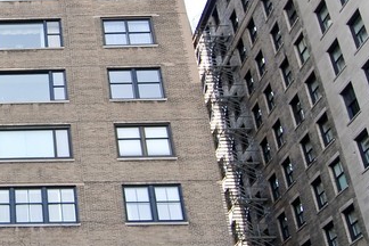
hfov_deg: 30.0
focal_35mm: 60
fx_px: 615
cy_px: -8
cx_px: -35
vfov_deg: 21.7
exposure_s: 1/80
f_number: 8
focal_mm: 12
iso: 250
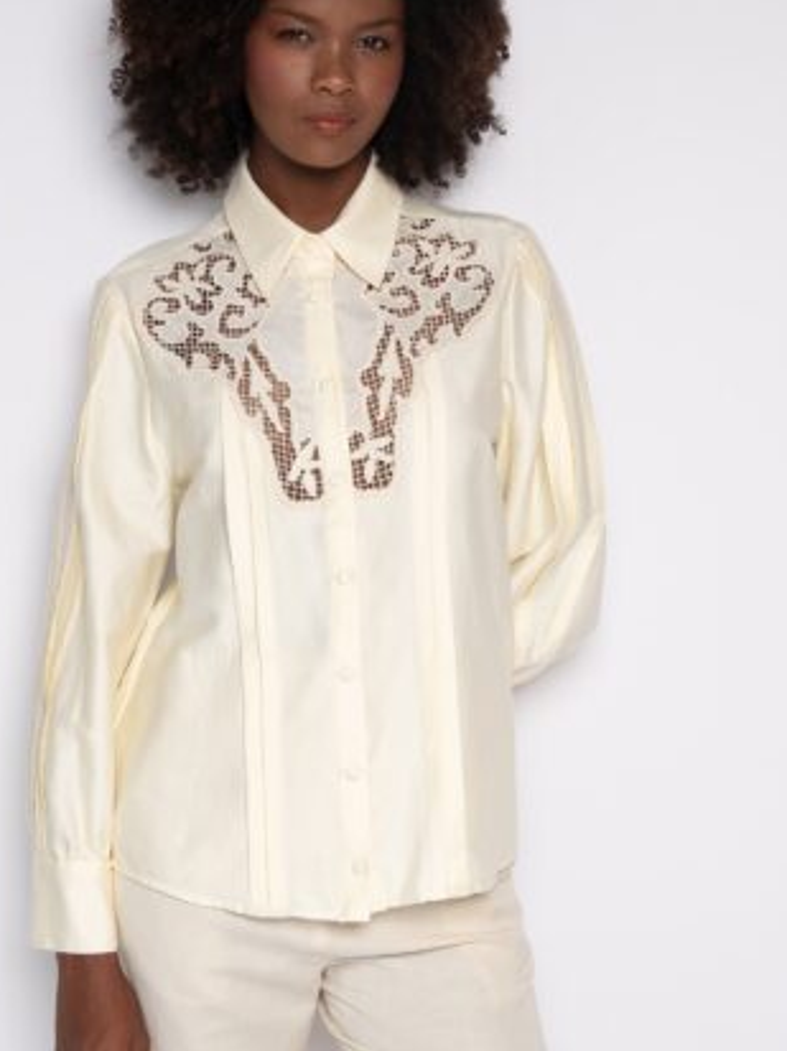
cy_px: 515
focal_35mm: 63
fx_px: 1913
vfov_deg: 30.7
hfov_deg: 23.2
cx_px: 311
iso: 200
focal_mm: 45
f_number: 5.6
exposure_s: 1/160
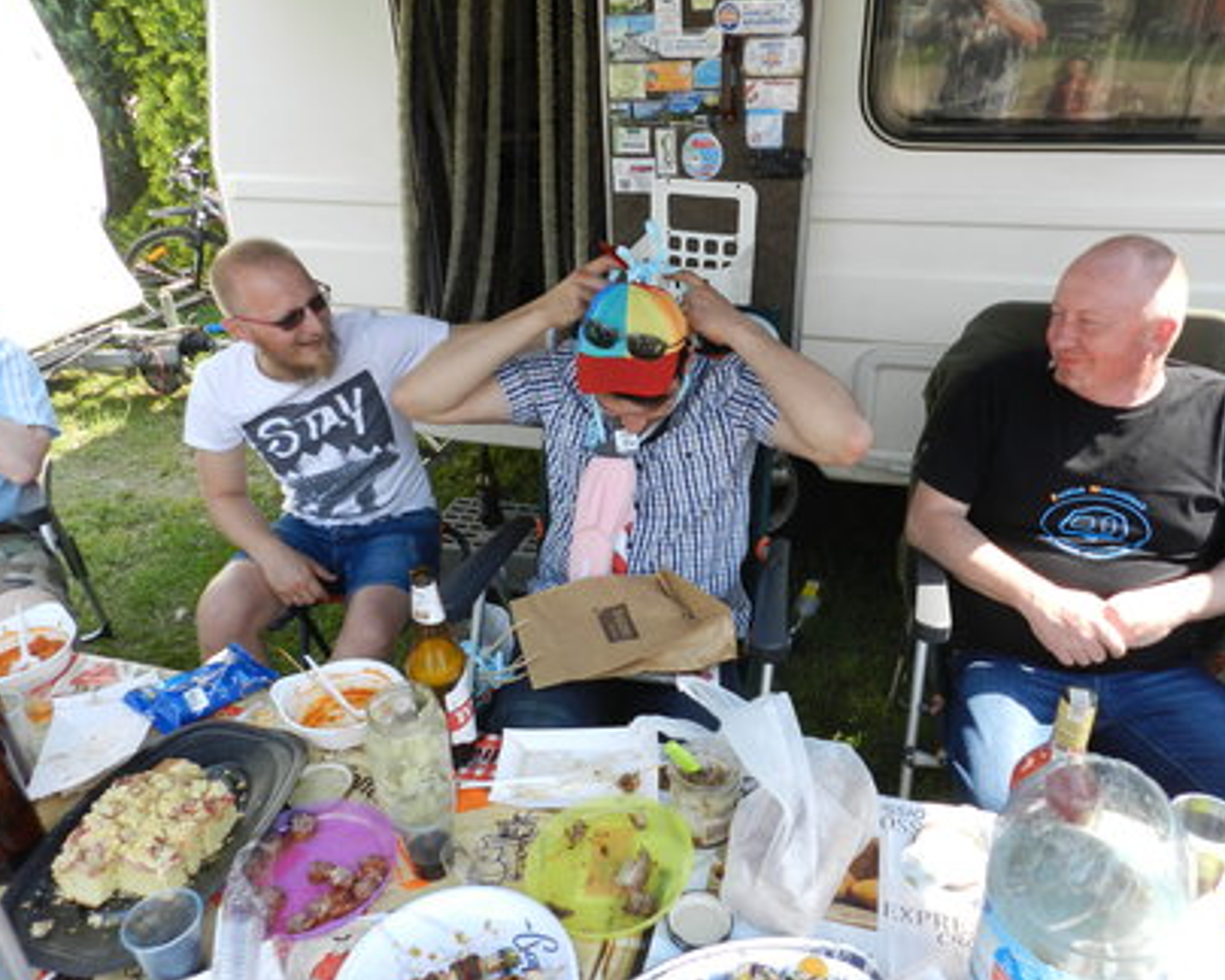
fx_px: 906
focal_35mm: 25
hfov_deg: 68.1
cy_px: 501
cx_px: 637
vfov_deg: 56.8
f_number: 3.4
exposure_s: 1/320
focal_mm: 4
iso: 160
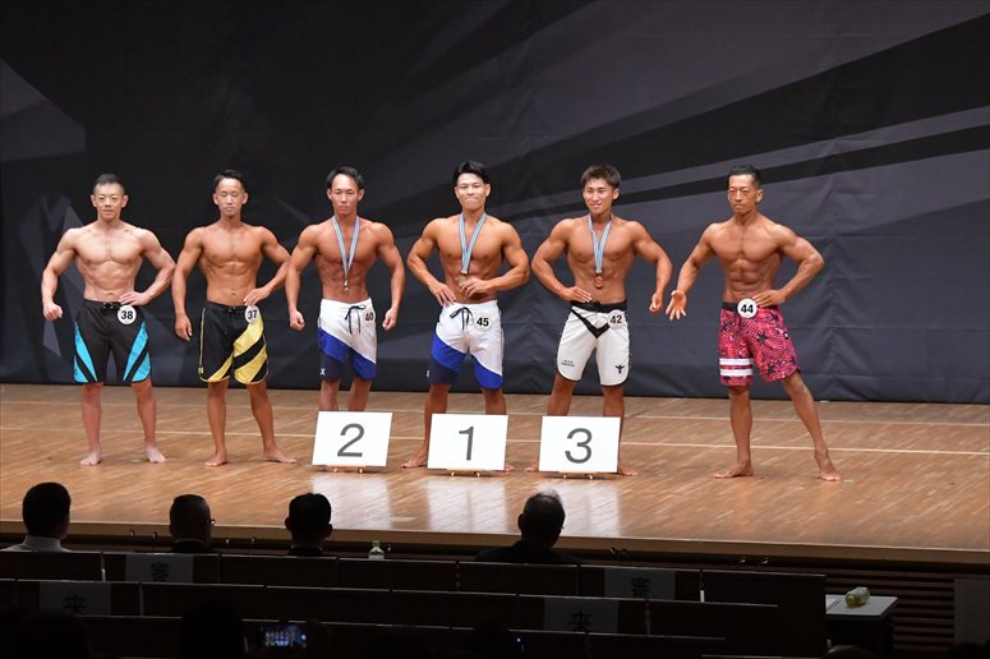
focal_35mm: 150
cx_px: 495
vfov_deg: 9.1
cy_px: 330
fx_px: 4123
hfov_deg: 13.7
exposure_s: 1/400
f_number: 5.6
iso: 6400
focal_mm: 100
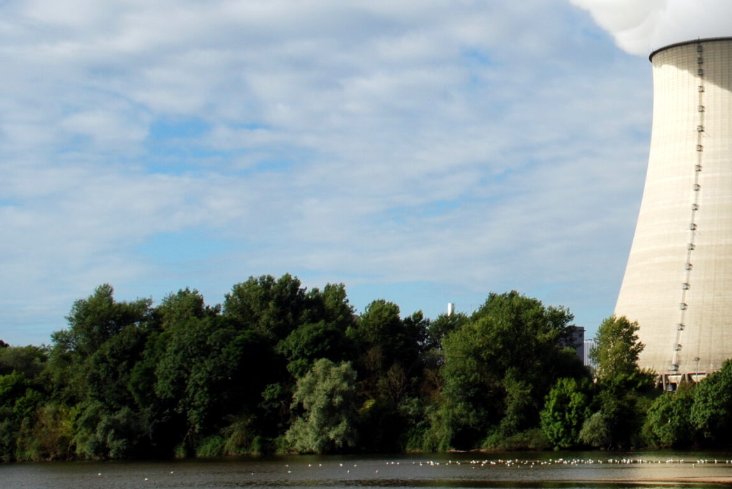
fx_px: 1771
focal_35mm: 87
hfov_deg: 22.2
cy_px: 80
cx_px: 780
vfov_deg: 15.6
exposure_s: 1/200
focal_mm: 26
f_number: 10
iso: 100
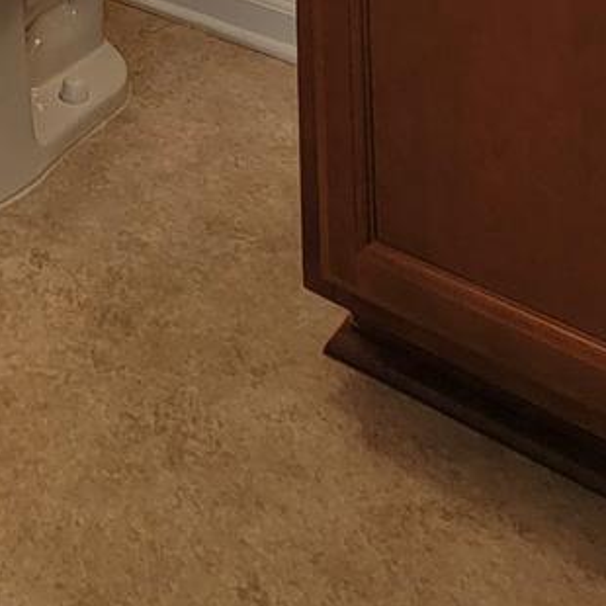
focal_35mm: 57
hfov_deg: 28.0
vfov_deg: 17.7
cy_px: -674
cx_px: -16
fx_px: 1129
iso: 80
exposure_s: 1/60.2
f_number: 2.2
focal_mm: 2.2
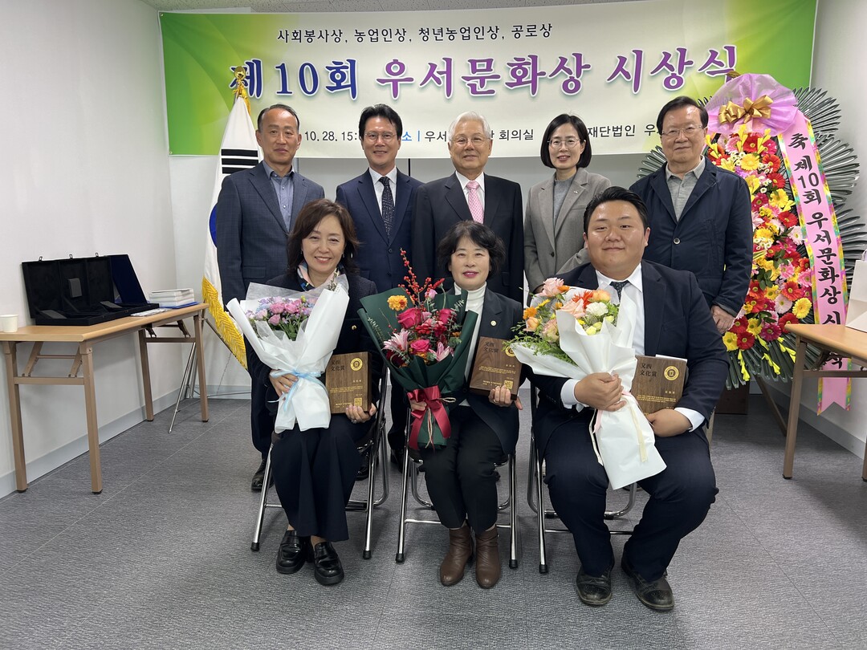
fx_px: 651
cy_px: 325
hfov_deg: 67.3
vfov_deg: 53.1
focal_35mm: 26
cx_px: 434
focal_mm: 5.7
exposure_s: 1/120
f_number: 1.5
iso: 100
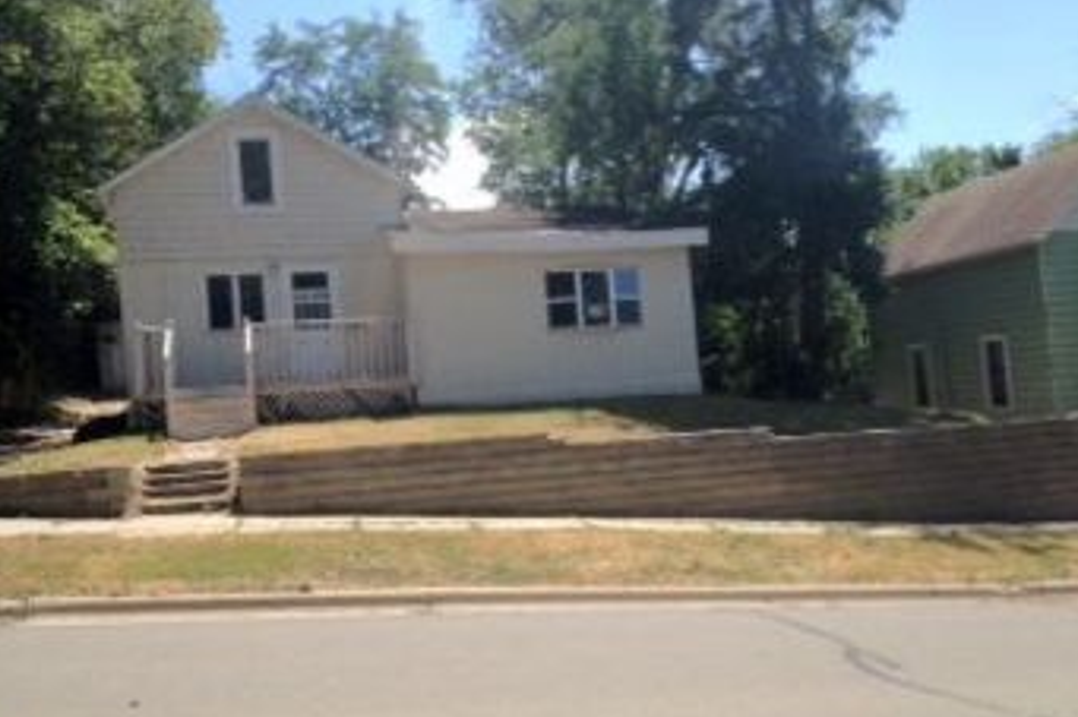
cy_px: 351
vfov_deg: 35.9
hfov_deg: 51.9
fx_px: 1107
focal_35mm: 37
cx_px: 537
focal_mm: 4.28
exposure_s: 1/1126
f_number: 2.4
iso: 64
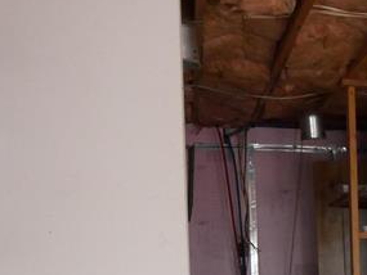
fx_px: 912
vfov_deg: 16.7
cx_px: 632
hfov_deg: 18.5
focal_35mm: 86
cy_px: 293
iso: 2000
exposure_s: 1/60
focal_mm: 12
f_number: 3.5
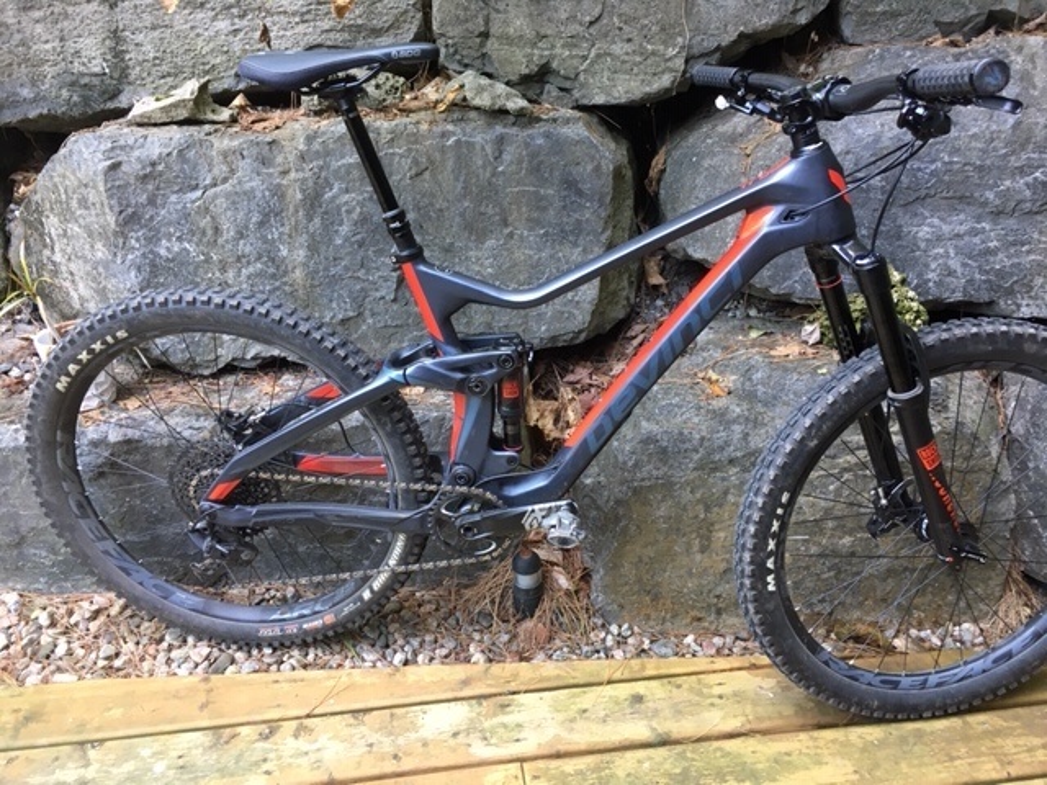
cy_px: 392
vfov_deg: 48.2
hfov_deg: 61.7
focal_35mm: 29
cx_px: 524
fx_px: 877
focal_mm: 4.15
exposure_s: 1/30
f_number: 2.2
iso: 64
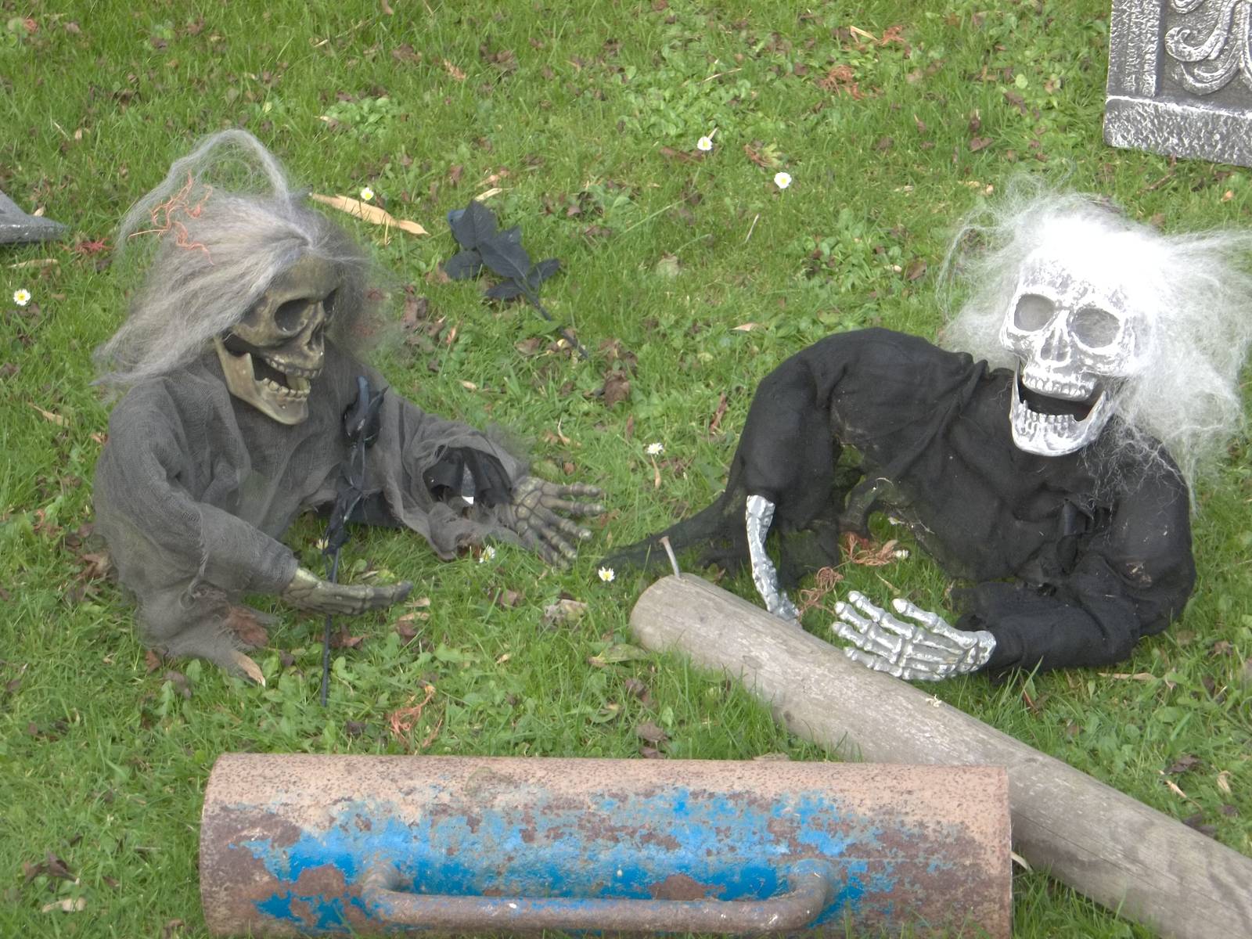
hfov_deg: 22.8
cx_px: 626
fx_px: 3110
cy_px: 470
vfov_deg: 17.2
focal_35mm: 86
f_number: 4.5
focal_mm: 15.4
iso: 160
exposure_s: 1/50
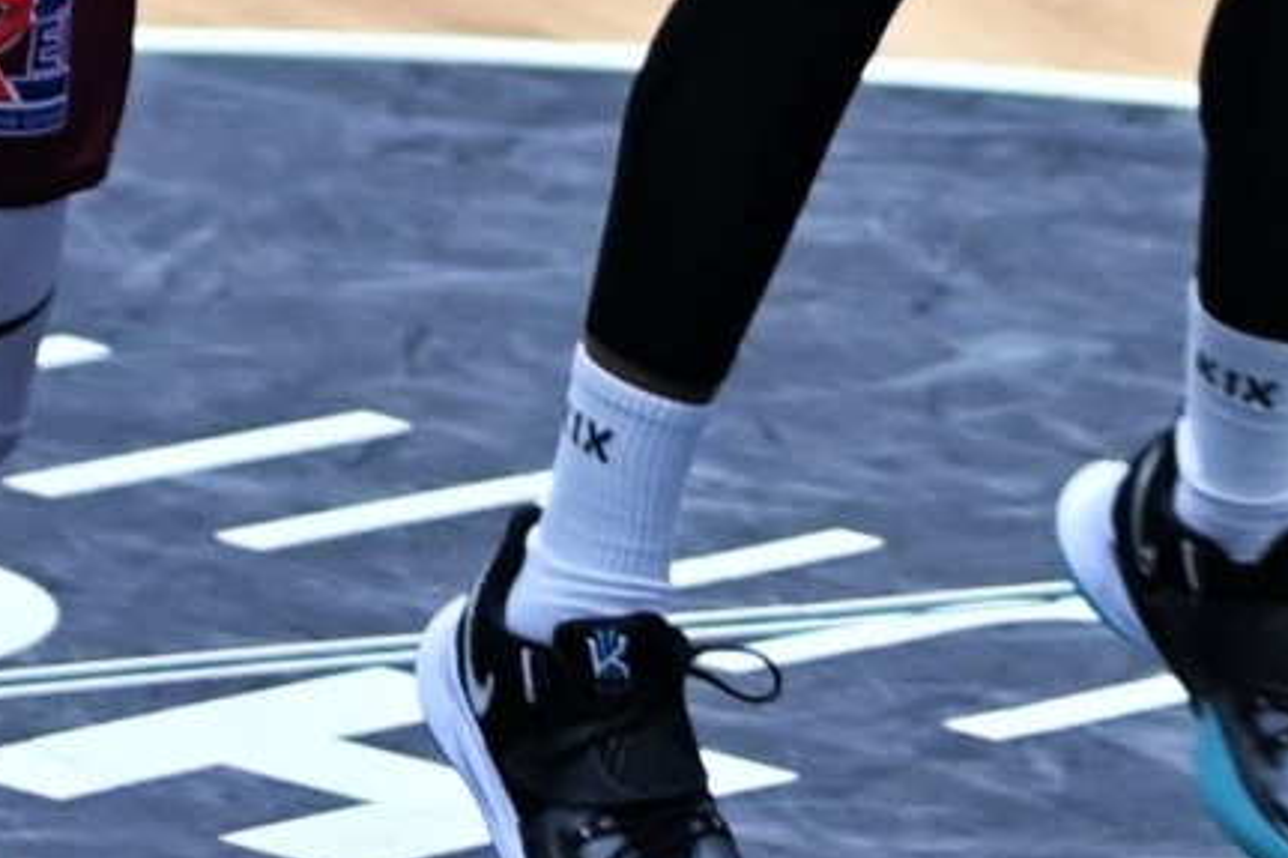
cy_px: -535
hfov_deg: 3.4
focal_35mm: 603
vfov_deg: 2.3
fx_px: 21565
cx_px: 170
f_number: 1.4
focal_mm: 85
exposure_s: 1/800
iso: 500
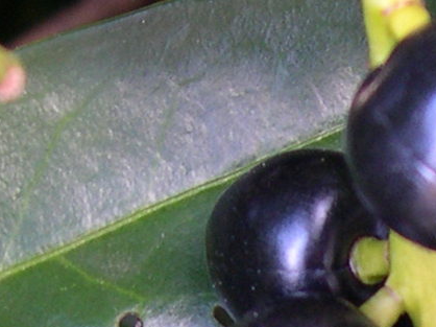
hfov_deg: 10.8
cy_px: 491
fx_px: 2291
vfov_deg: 8.0
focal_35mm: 182
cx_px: 423
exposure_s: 1/16
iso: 100
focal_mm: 8
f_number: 2.8
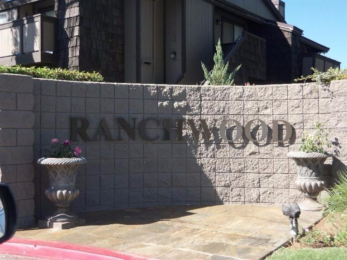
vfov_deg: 29.7
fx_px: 491
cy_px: 130
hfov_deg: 38.9
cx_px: 174
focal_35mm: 49
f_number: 4.6
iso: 64
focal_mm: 8.7
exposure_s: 1/160
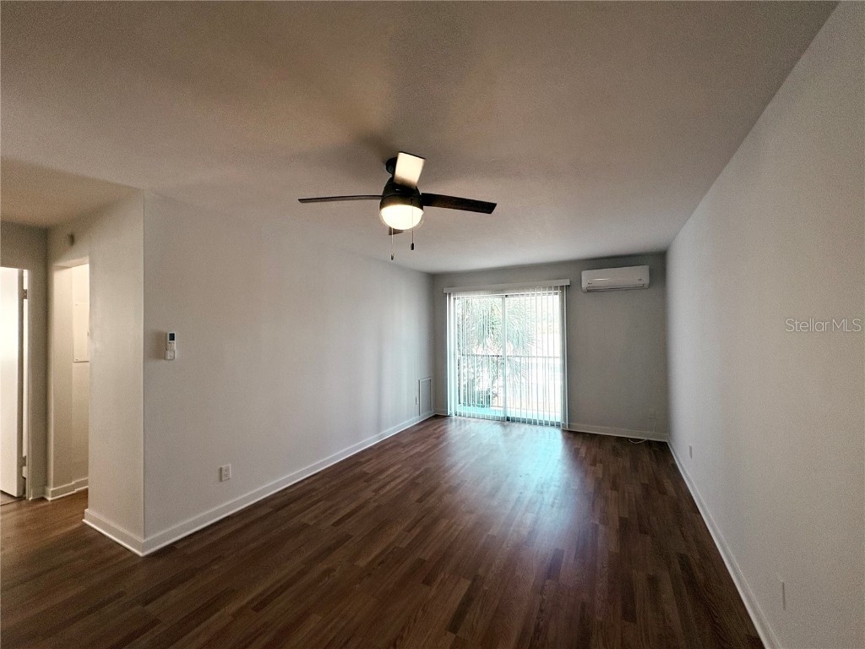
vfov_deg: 85.7
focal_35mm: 14
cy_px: 324
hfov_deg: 102.1
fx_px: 350
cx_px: 432
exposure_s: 1/127
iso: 100
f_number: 2.2
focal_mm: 2.22
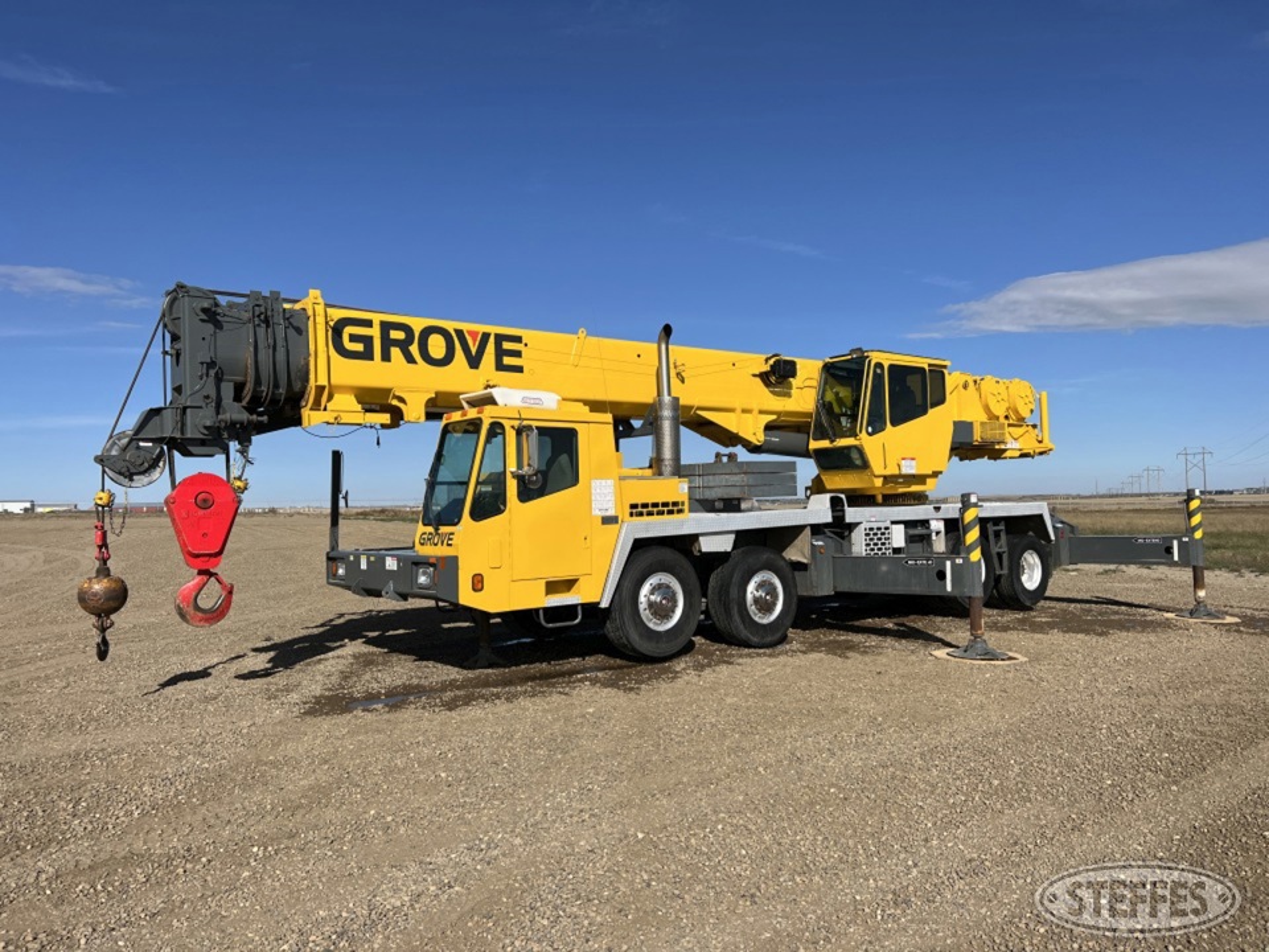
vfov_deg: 53.1
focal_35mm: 26
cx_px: 634
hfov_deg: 67.3
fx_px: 953
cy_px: 476
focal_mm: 5.7
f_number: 1.5
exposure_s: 1/6993
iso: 50
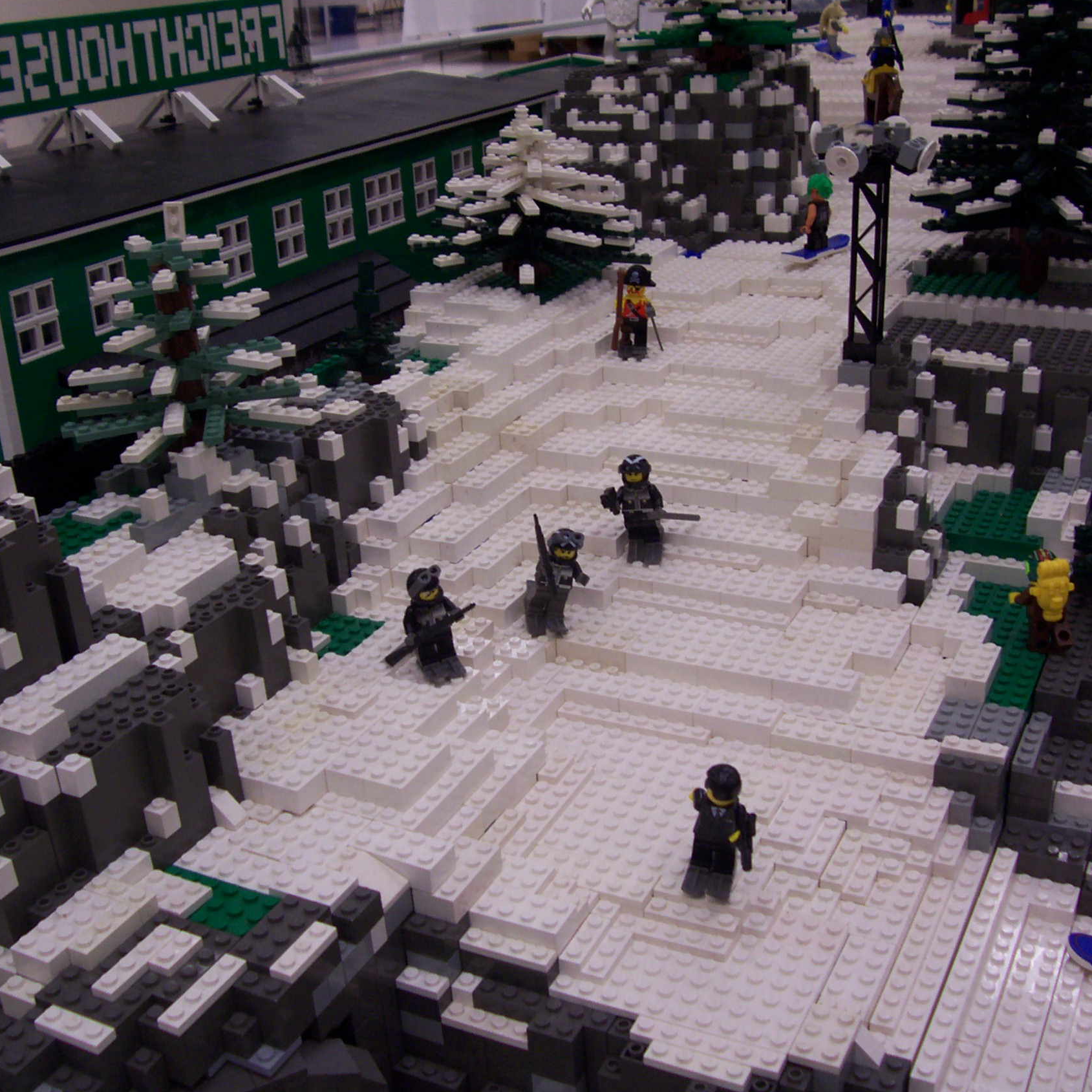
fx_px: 1463
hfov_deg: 40.9
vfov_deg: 40.9
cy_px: 534
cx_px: 534
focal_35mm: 41
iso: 80
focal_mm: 5.6
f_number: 2.7
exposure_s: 1/35.1
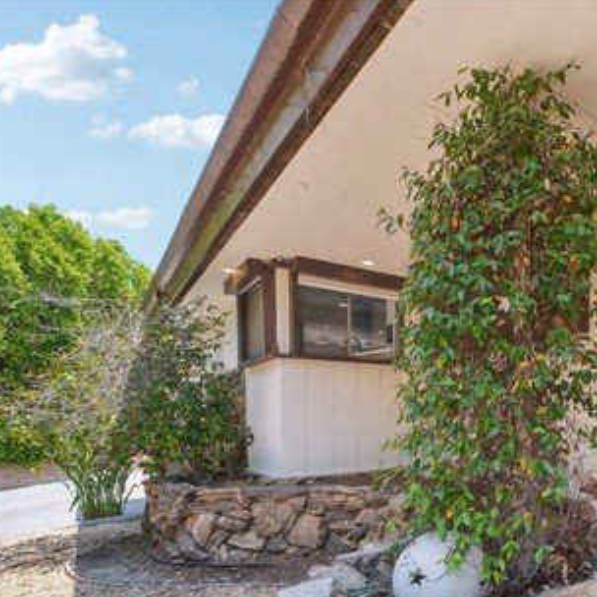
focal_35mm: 25
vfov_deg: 60.9
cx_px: 552
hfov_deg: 53.8
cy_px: 414
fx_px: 488
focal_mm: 9
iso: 160
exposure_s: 1/20
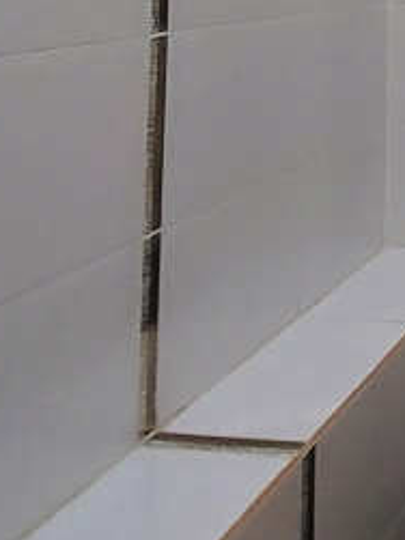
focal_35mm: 56
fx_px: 874
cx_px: 636
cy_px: -133
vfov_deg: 29.0
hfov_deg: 21.2
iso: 320
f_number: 2.2
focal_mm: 1.74
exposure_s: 1/50
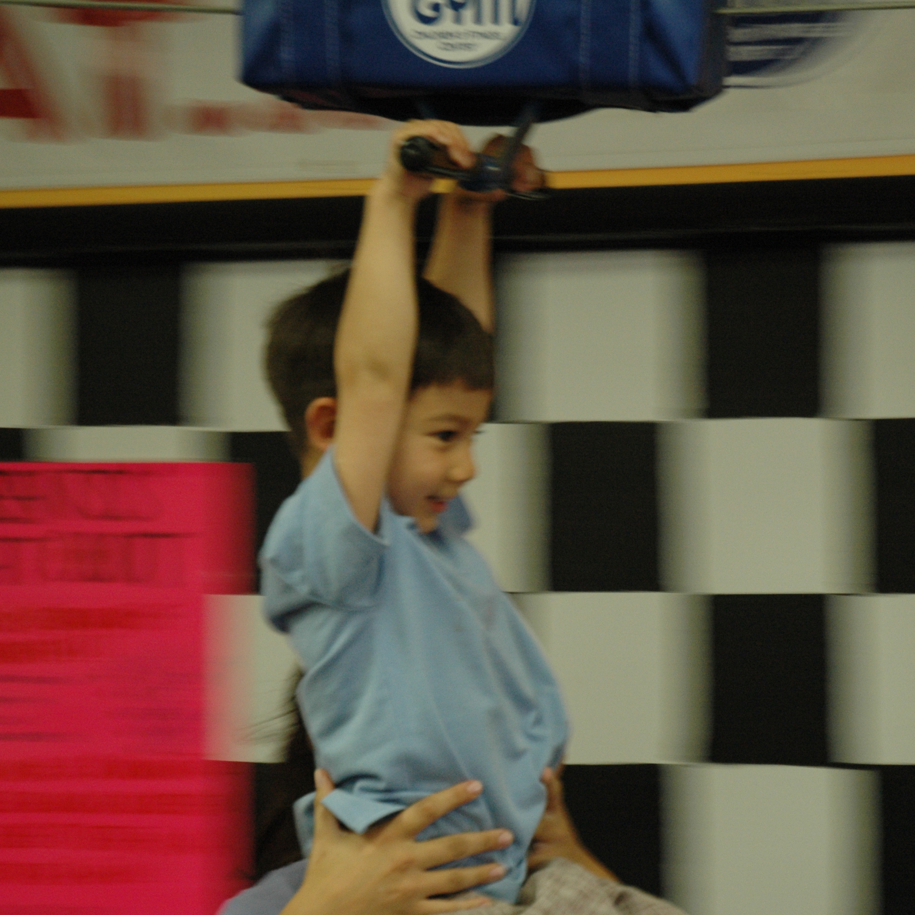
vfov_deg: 18.7
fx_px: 2781
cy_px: 462
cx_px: 585
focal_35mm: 93
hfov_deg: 18.6
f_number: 4.5
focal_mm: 48
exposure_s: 1/50
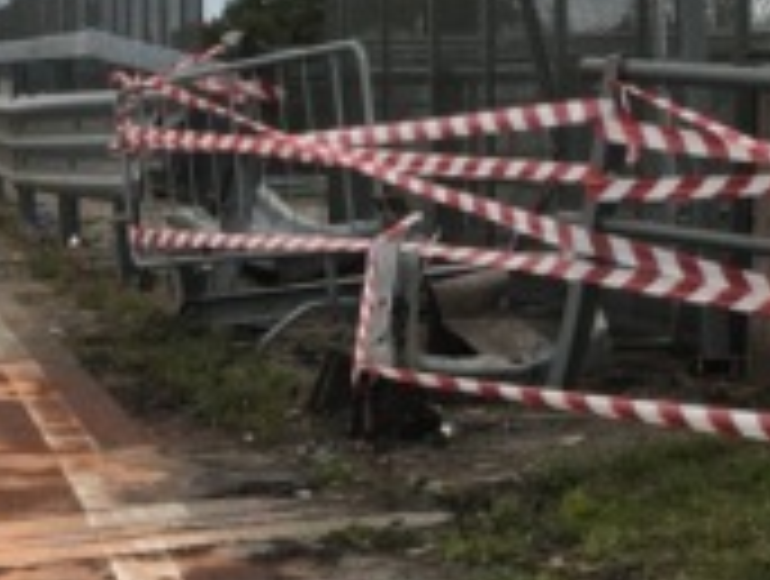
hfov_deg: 17.0
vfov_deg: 12.5
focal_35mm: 115
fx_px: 2563
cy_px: 796
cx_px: 243
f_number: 2.2
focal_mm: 4.15
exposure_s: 1/146
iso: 25
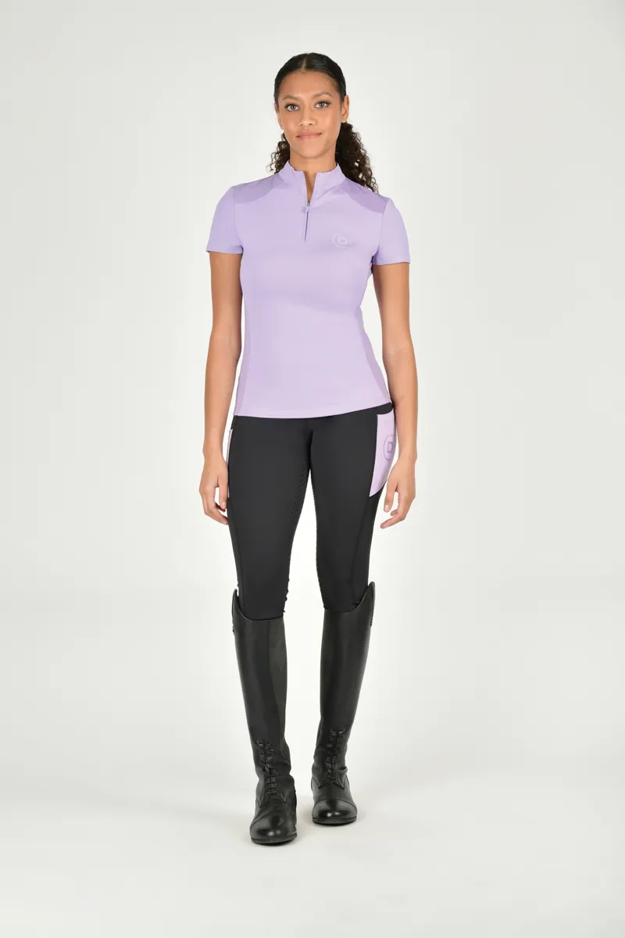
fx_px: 1953
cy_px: 469
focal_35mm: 75
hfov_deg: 18.2
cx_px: 312
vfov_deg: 27.0
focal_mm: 75
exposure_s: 1/200
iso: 160
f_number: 5.6
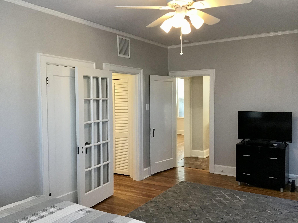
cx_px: 152
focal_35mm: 32
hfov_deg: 56.8
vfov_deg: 44.2
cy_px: 113
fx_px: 275
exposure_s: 1/30
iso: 100
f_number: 2.4
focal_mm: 3.3
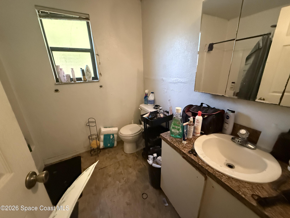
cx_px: 145
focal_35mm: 14
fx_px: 117
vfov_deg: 85.7
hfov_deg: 102.1
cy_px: 109
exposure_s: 1/60
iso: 1250
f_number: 2.2
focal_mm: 2.22
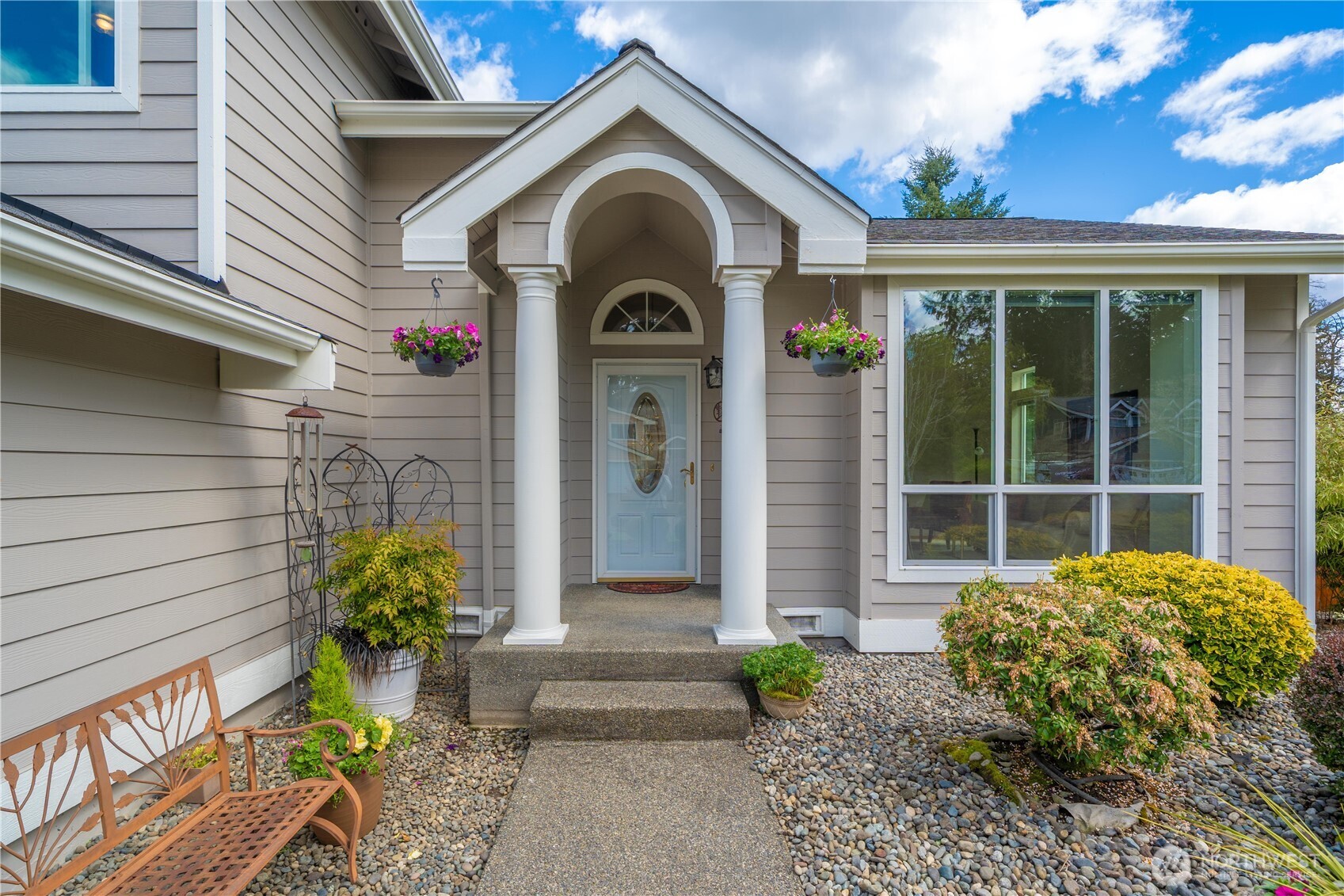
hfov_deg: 96.7
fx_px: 597
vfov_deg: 73.7
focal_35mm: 16
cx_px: 672
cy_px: 448
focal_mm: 16
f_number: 7.1
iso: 100
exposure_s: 1/100
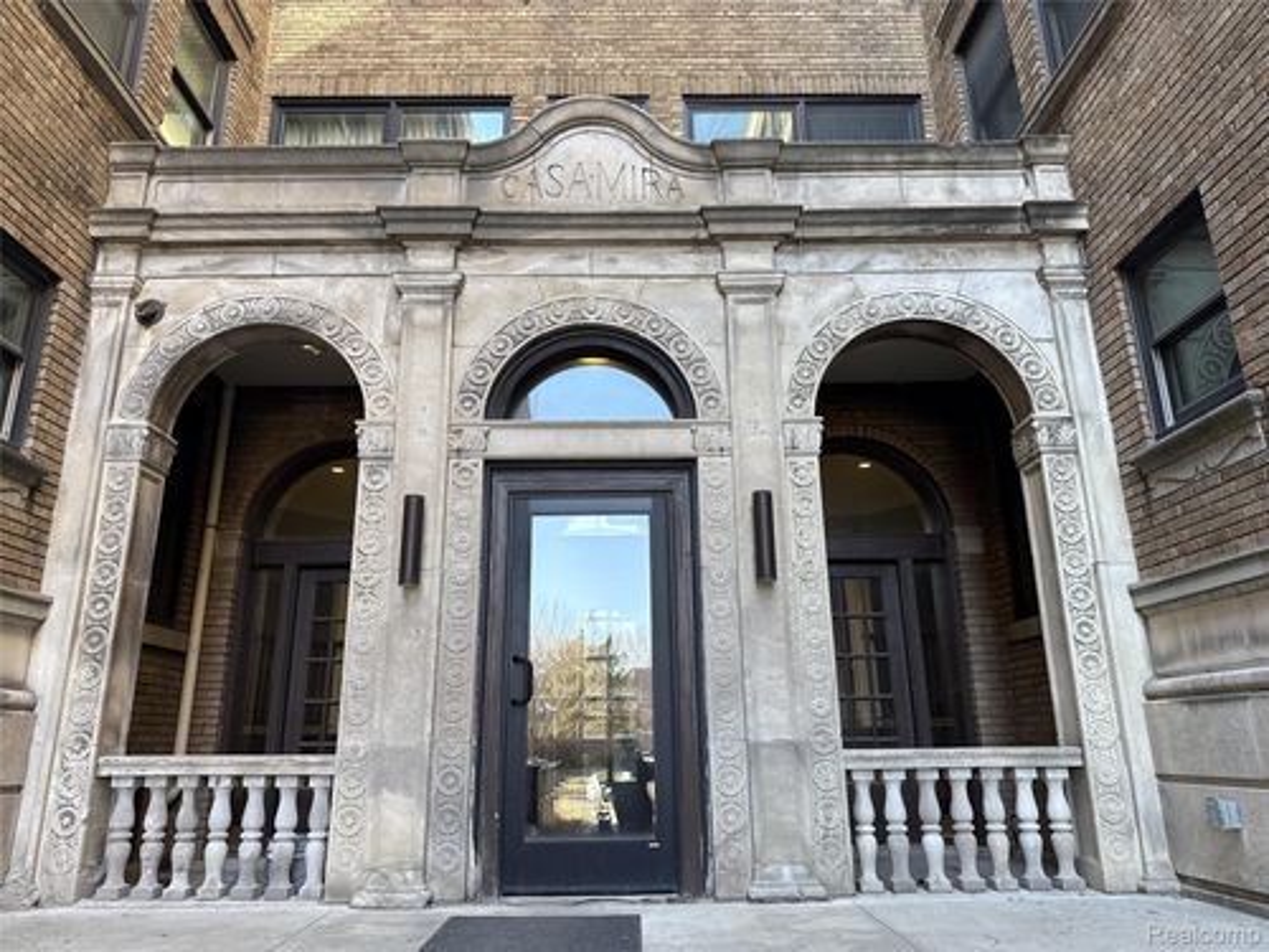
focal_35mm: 24
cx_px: 634
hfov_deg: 71.6
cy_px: 476
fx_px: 880
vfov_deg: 56.8
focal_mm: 6.76
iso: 64
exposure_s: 1/136
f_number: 1.78
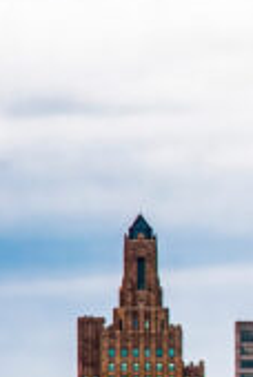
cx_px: 528
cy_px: 424
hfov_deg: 1.9
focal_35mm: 722
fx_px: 7580
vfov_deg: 2.8
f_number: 7.1
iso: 400
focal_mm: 120
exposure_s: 1/200
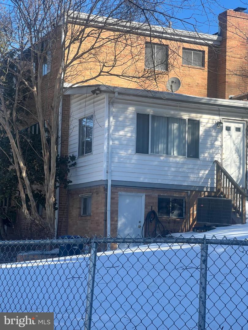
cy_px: 165
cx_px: 124
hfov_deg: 19.1
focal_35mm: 77
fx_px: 736
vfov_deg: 25.3
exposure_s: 1/336
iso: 32
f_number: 2.8
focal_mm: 9
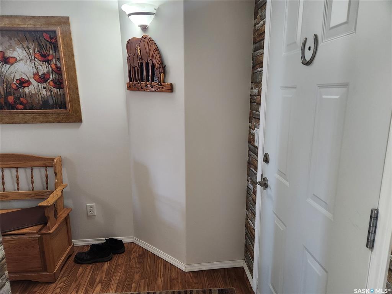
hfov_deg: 73.9
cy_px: 147
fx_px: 260
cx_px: 196
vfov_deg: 58.9
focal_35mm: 23
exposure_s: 1/120
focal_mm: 5.4
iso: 400
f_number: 1.8
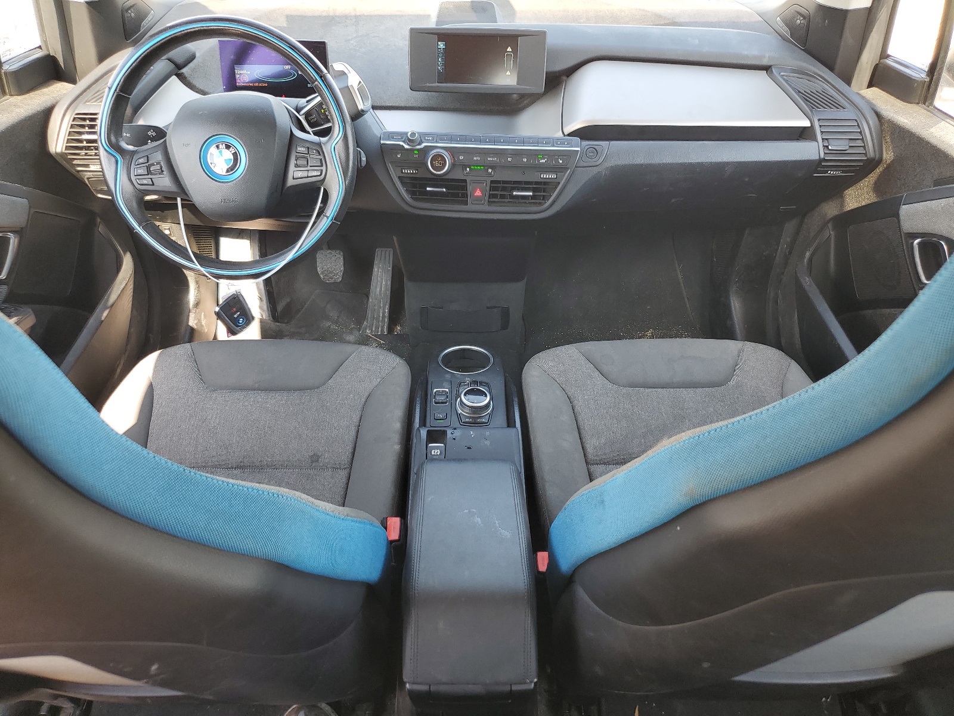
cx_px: 477
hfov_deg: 67.3
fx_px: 717
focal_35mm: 26
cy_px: 358
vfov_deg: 53.1
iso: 50
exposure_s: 1/122
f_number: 1.5
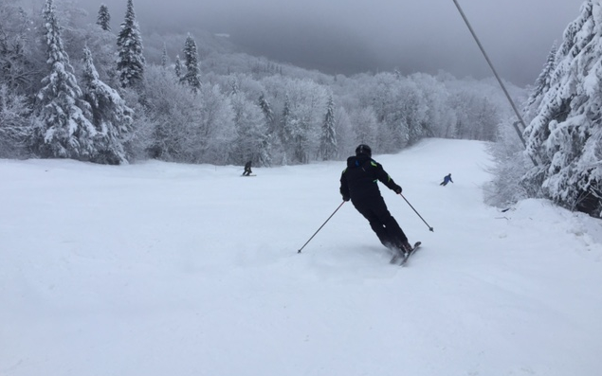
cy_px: 157
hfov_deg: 61.2
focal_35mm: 31
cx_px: 302
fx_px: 509
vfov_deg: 40.5
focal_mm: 4.15
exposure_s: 1/775
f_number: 2.2
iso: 32
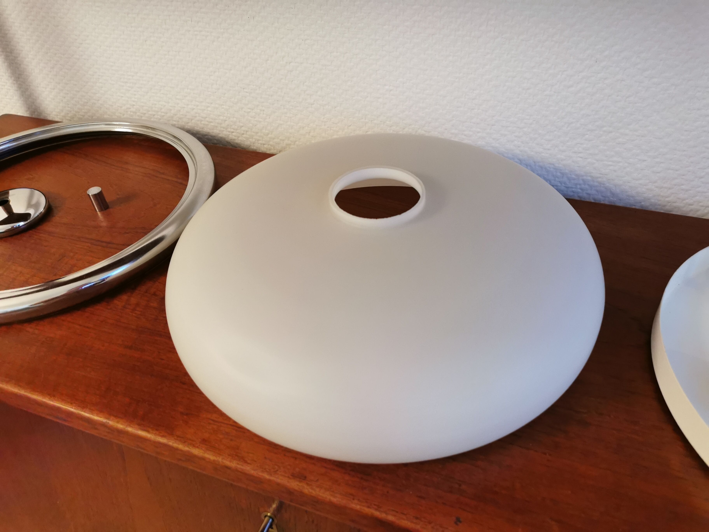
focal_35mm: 27
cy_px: 266
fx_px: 553
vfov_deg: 51.4
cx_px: 354
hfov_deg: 65.3
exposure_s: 1/50
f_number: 1.8
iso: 320
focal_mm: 5.58
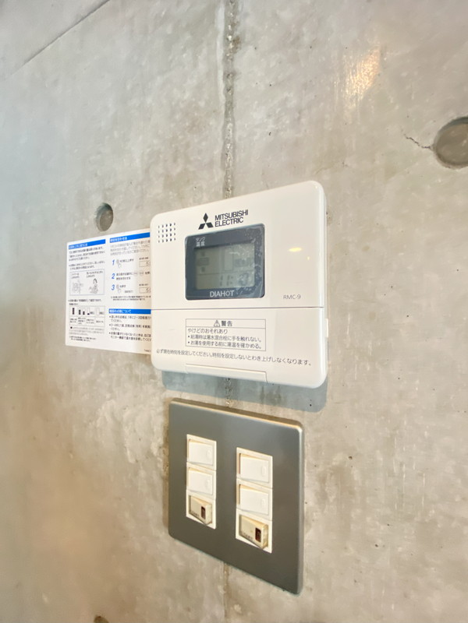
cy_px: 312
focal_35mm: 13
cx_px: 234
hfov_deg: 89.9
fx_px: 234
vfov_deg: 106.2
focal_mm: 1.54
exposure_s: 1/50
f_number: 2.4
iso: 500
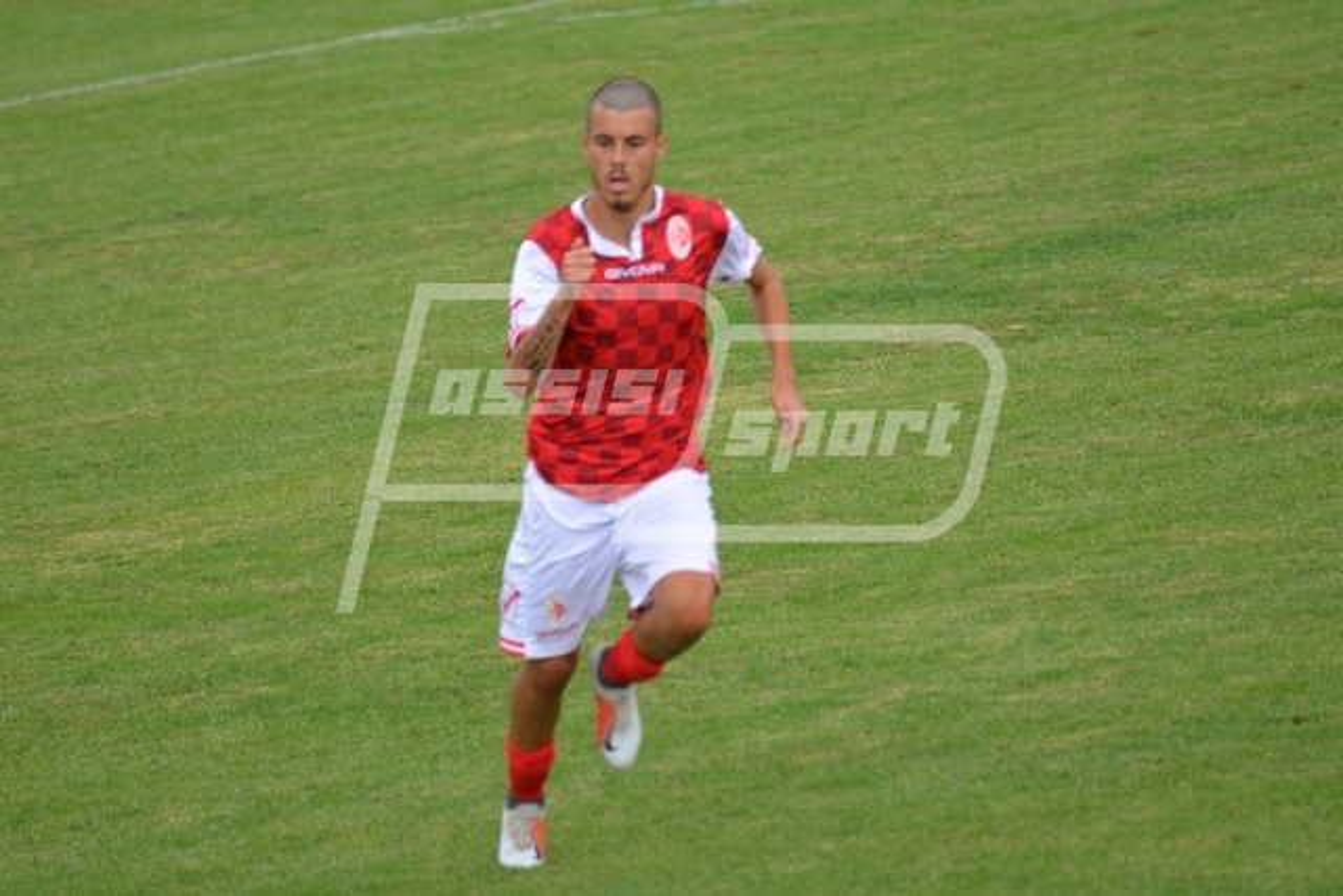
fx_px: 11193
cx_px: 672
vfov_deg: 4.6
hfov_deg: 6.9
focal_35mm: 300
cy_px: 448
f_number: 5.6
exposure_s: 1/500
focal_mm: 300
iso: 640
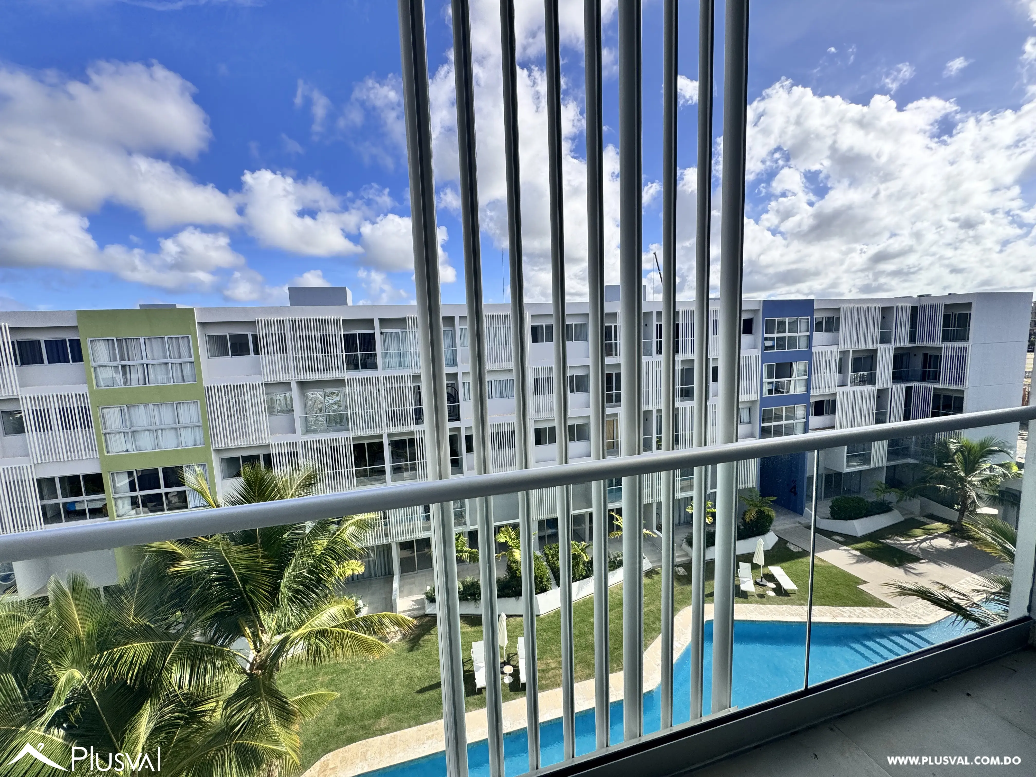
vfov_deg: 85.7
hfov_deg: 102.1
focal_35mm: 14
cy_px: 388
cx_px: 518
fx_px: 419
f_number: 2.2
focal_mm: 2.22
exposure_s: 1/1477
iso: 50
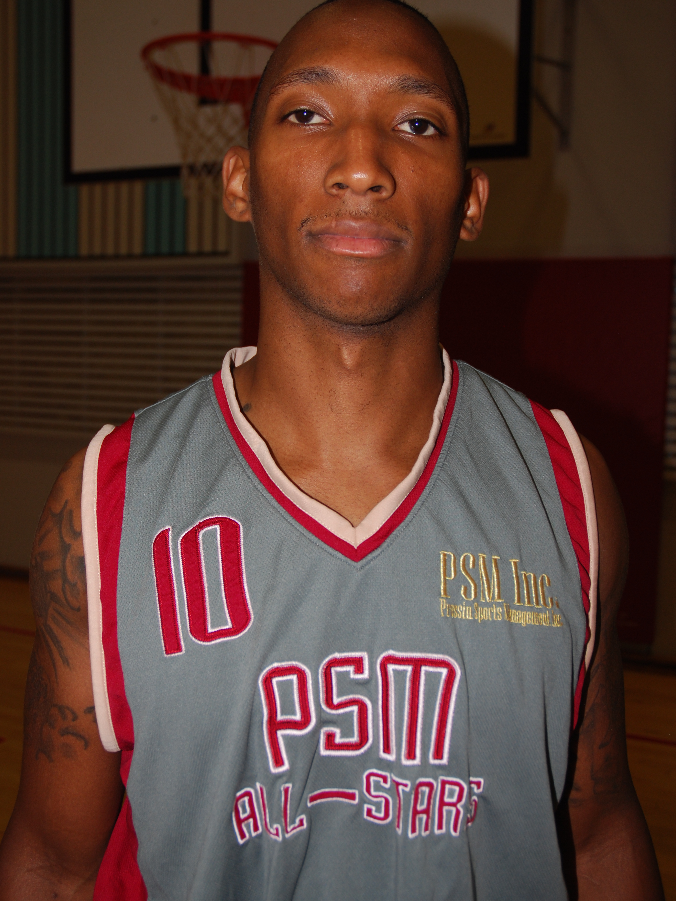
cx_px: 337
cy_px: 461
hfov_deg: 36.8
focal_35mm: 39
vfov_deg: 47.9
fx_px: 1015
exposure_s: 1/60
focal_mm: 24
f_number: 3.8
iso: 200
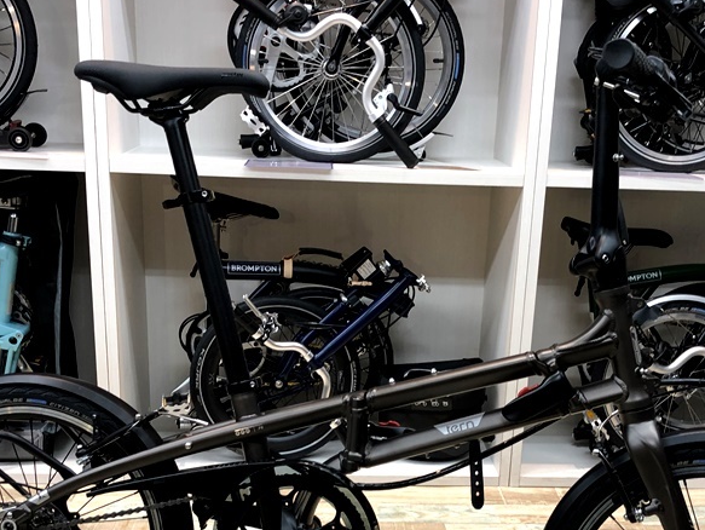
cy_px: 403
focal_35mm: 48
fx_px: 978
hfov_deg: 39.6
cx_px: 382
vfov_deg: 29.8
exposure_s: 1/20
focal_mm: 4
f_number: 1.8
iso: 40
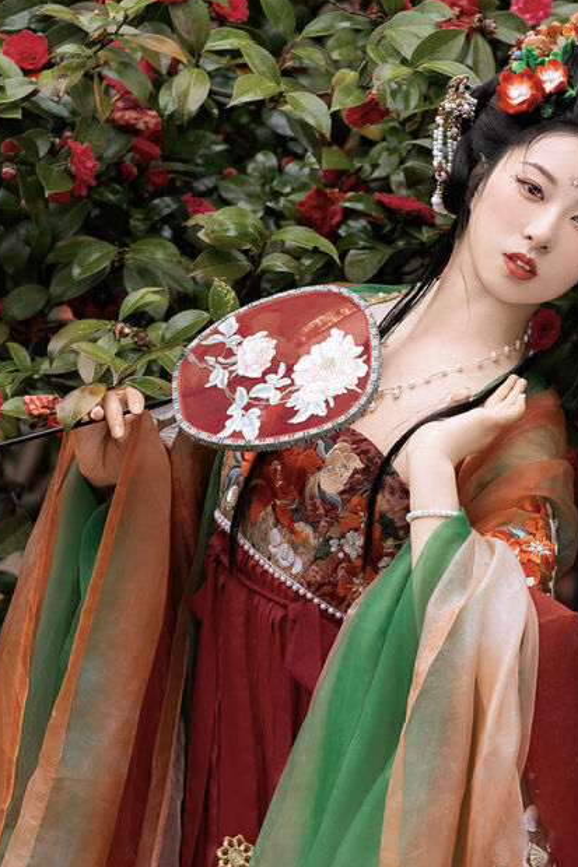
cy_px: 526
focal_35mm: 216
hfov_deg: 6.4
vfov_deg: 9.5
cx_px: 379
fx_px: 5204
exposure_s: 1/320
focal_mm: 85
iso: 200
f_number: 2.8
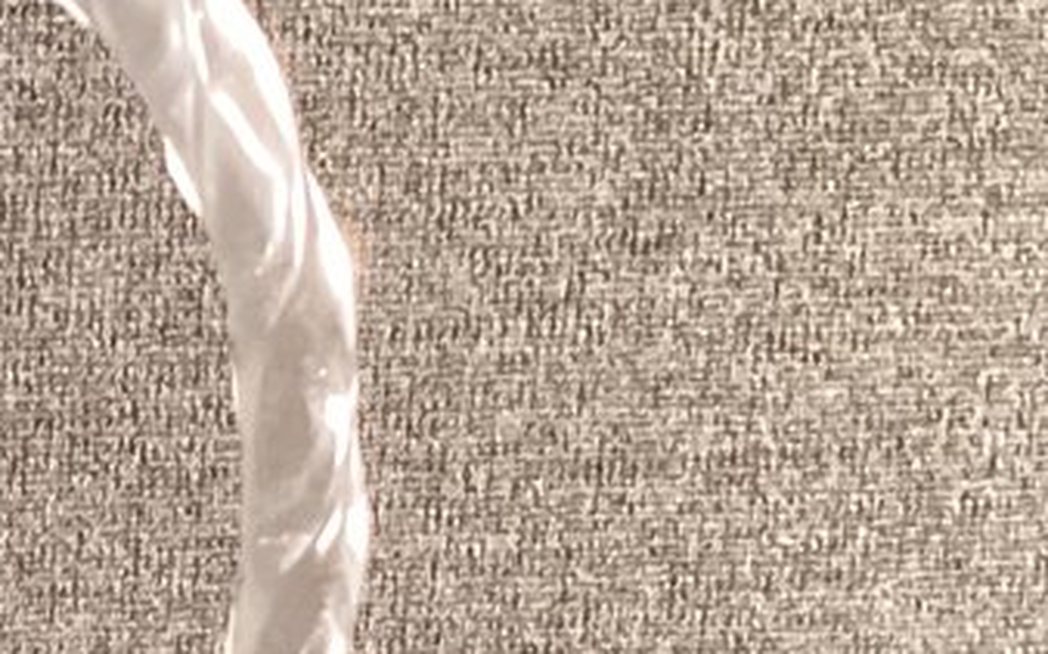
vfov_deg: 8.7
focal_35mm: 147
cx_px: -550
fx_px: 4197
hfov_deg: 13.4
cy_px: 1009
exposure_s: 1/30
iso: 400
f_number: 2.4
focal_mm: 3.3
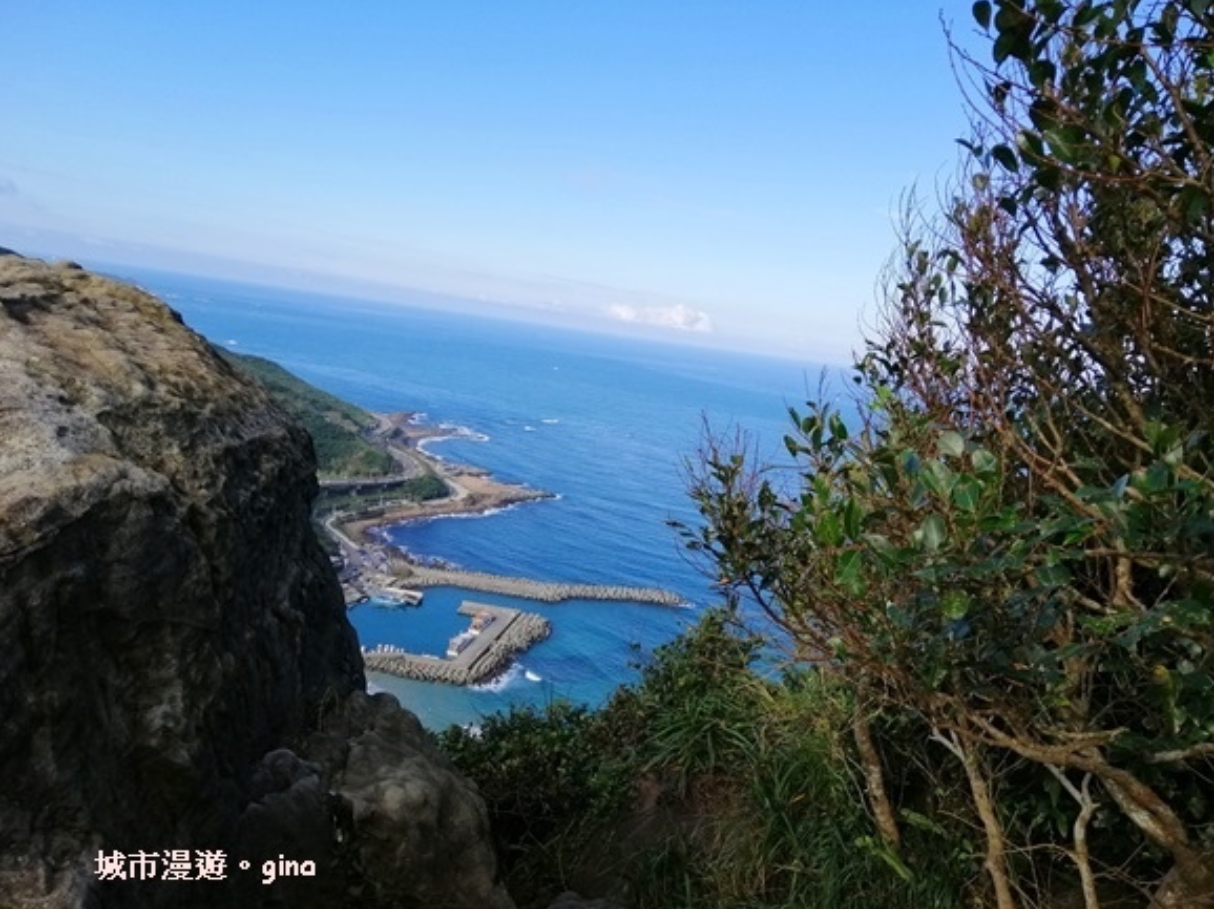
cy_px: 456
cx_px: 609
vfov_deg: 51.3
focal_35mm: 27
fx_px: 947
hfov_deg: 65.3
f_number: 2.2
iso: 50
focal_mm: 3.81
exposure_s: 1/878
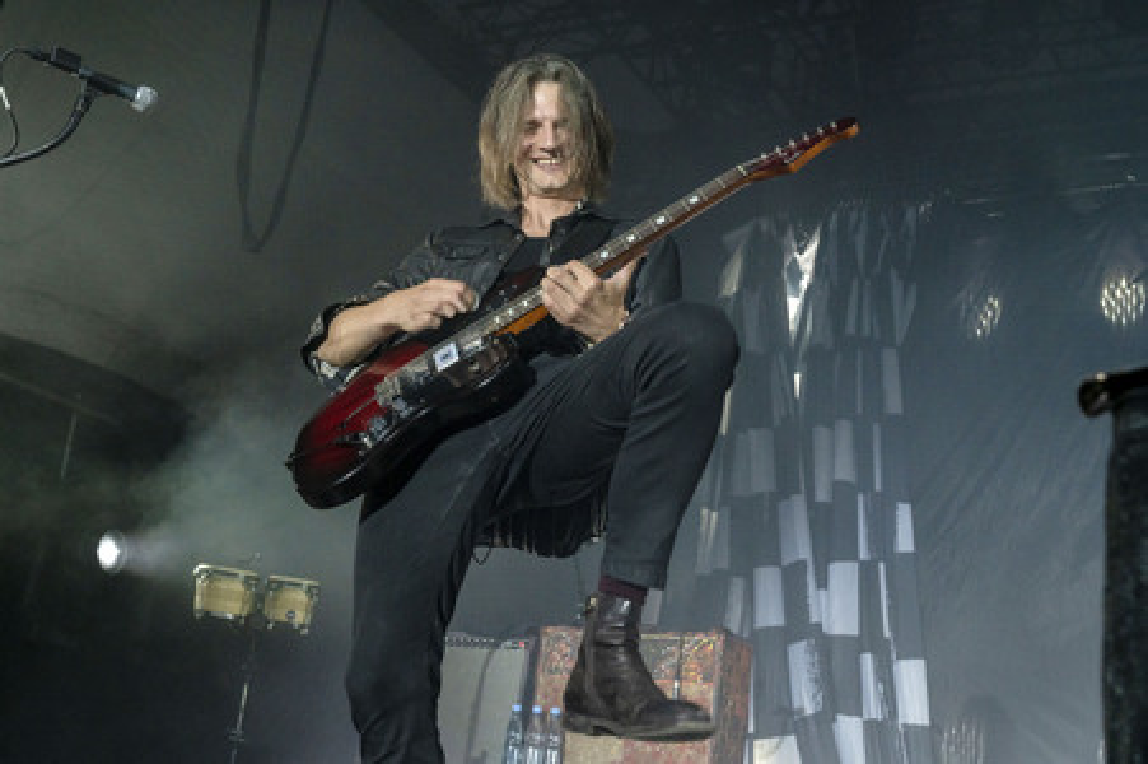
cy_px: 382
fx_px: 1434
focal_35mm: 45
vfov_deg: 29.8
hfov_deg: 43.6
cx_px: 574
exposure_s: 1/320
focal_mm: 45
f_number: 8
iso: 2000
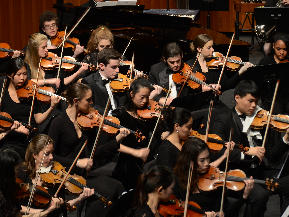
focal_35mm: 197
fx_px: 1645
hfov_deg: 10.0
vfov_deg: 7.5
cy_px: 116
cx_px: 113
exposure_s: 1/40
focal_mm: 112
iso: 800
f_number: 7.1
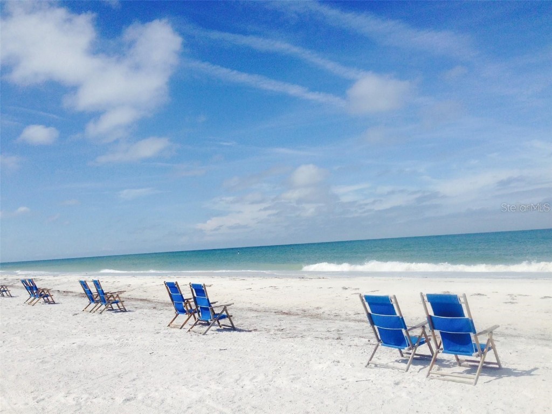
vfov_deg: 42.9
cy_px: 207
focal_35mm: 33
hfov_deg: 55.4
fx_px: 526
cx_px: 276
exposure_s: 1/3390
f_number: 2.4
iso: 50
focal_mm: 4.12
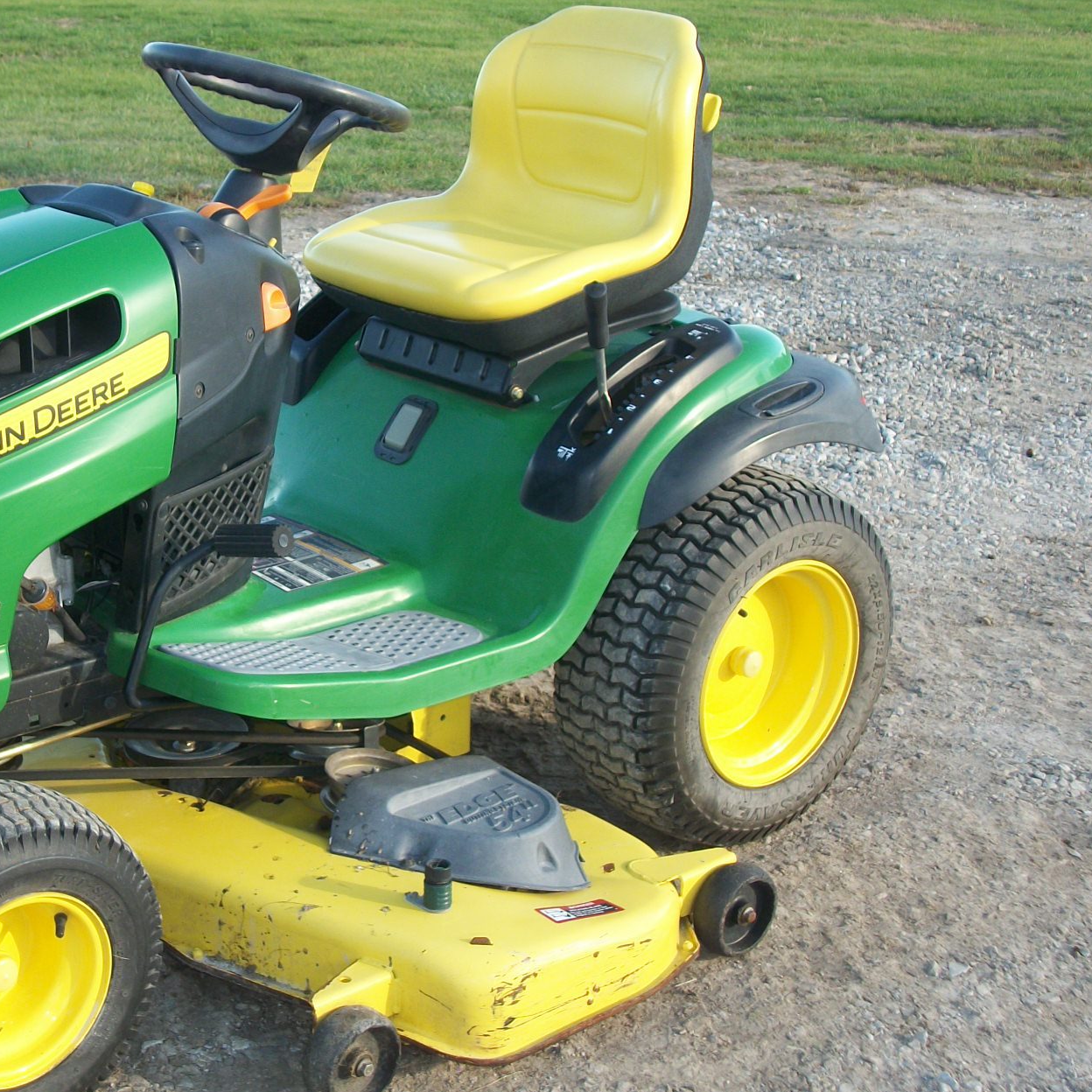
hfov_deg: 29.1
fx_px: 2070
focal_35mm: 58
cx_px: 263
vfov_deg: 29.5
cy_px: 587
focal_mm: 7.1
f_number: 3.2
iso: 80
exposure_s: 1/200
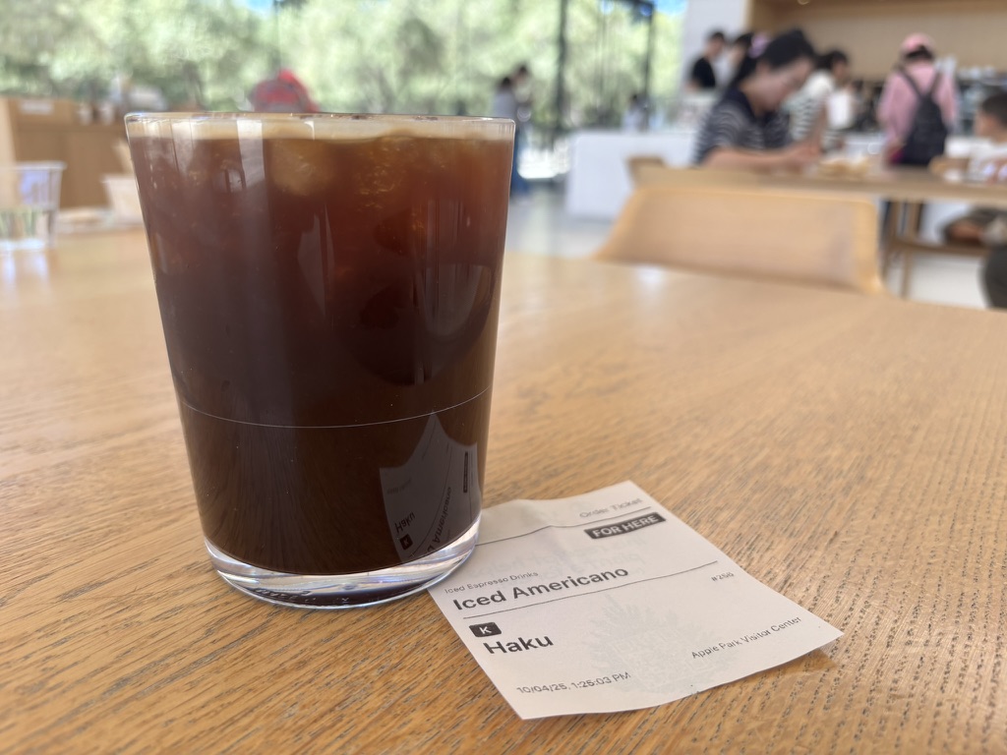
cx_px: 504
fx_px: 756
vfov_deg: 53.1
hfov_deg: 67.3
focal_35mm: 26
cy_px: 378
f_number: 1.6
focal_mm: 5.96
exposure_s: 1/380
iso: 50
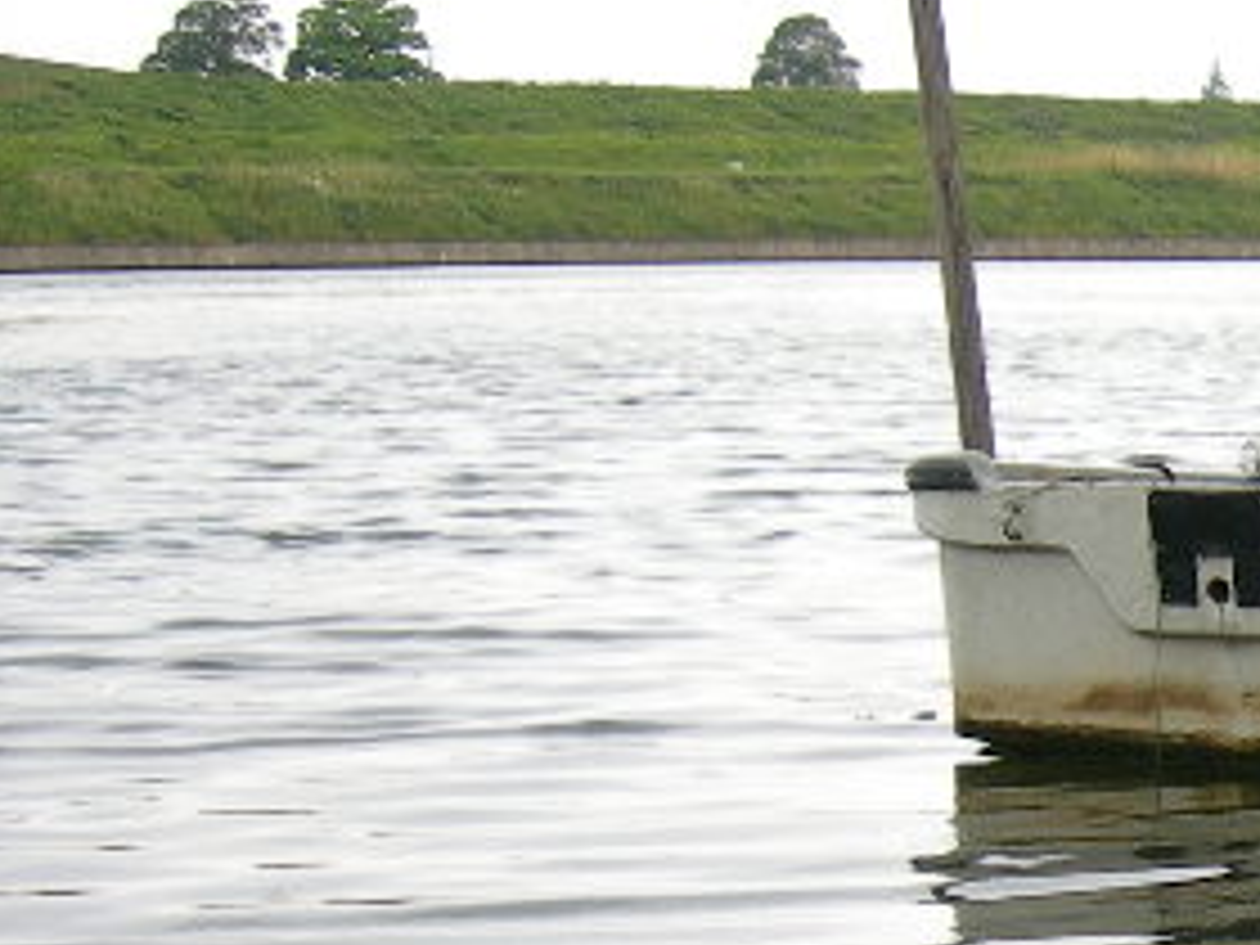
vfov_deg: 10.5
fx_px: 5060
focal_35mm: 139
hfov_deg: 13.4
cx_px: 1854
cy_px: 1152
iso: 50
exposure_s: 1/42.6
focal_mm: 7.8
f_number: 2.8
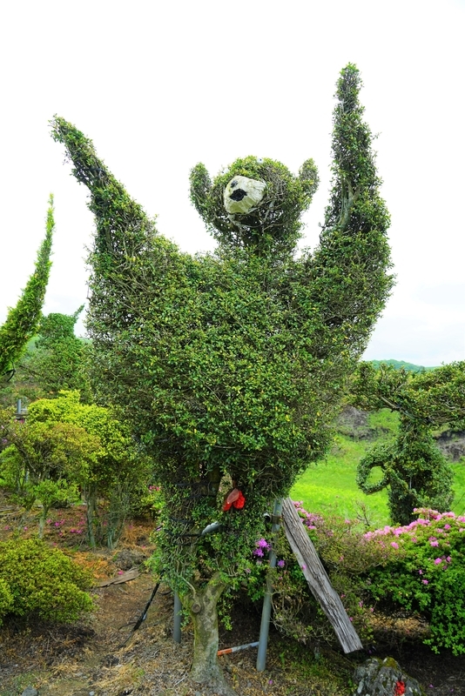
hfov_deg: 53.2
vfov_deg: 73.7
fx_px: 465
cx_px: 232
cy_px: 348
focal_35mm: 24
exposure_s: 1/100
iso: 100
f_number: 7.1
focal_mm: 24
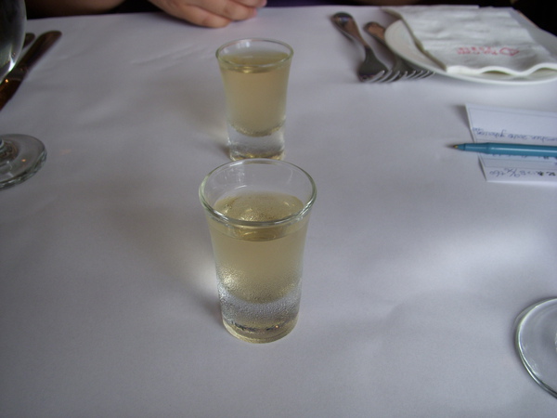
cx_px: 278
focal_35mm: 38
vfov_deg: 37.7
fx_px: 611
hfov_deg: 49.0
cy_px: 209
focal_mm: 6.3
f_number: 3.3
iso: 100
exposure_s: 1/100
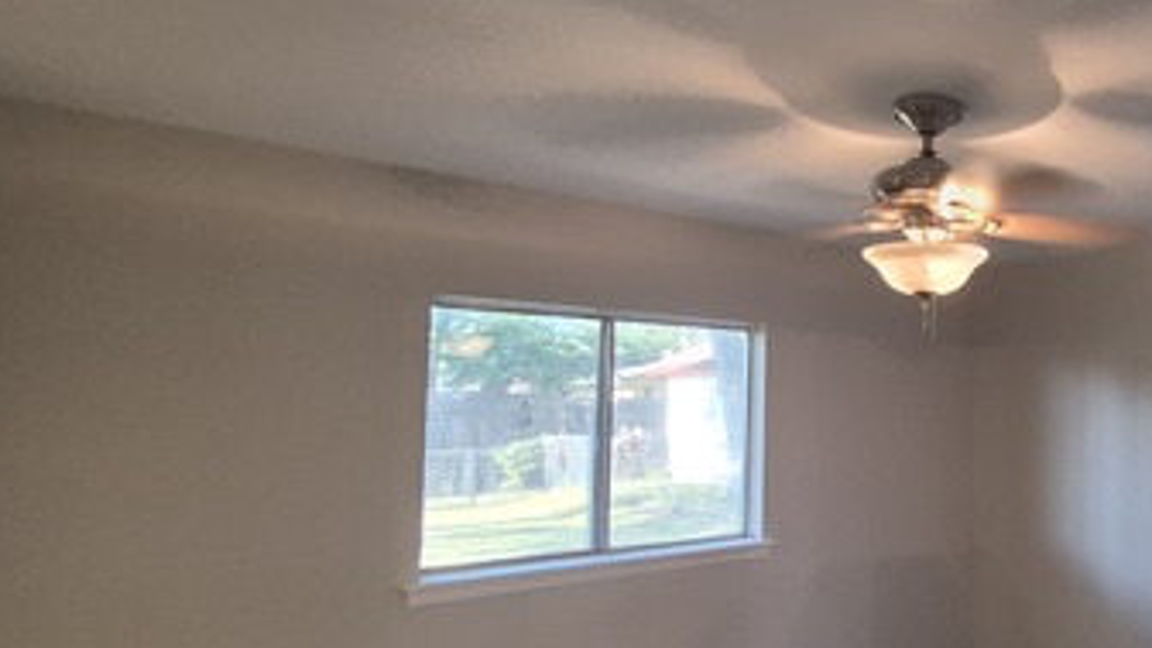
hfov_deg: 60.9
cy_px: 350
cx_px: 1001
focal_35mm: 27
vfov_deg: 42.9
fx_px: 825
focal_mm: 1.74
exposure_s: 1/60
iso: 500
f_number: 2.2
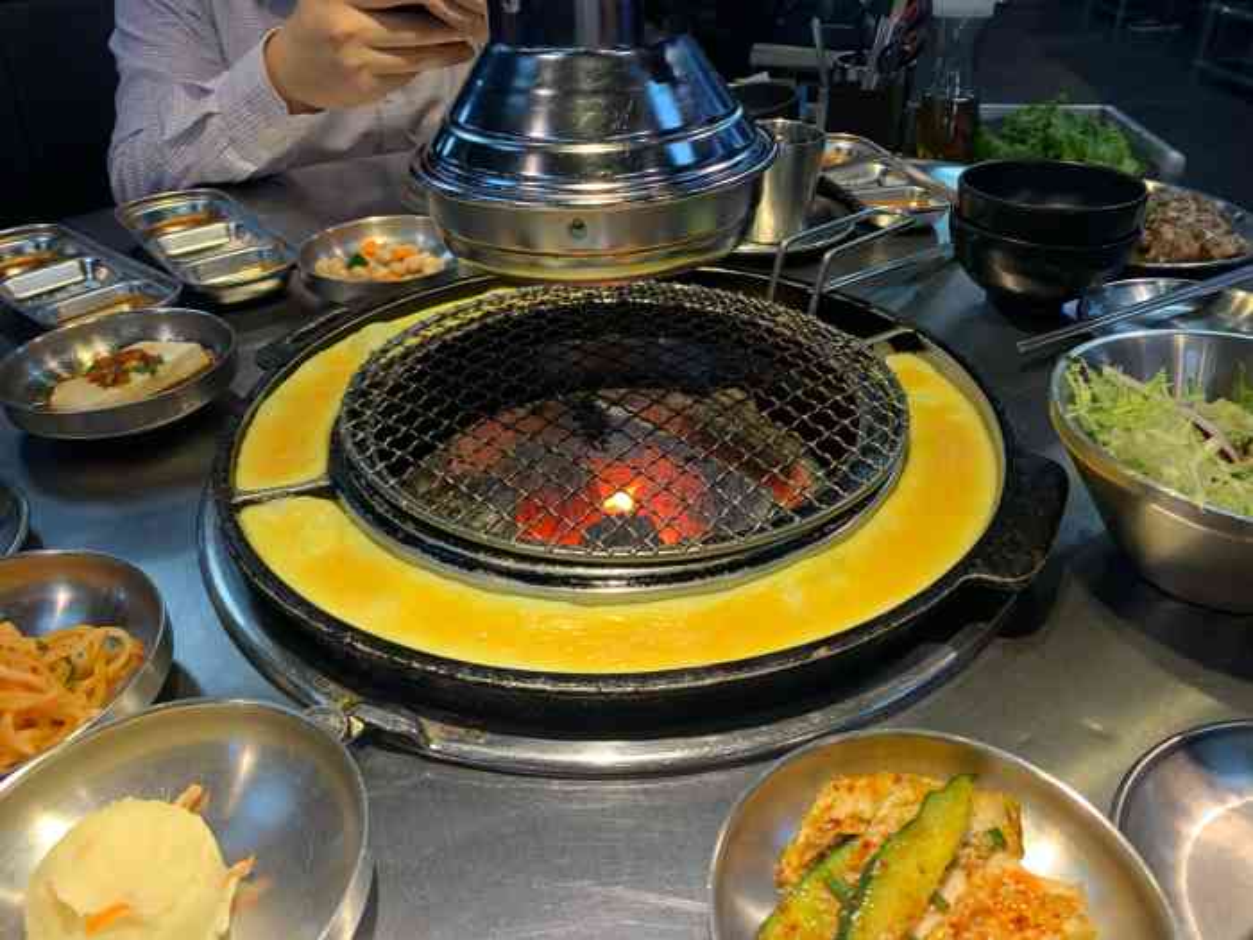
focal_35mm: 26
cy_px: 470
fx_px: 941
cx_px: 626
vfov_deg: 53.1
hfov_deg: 67.3
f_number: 1.8
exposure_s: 1/50
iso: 200
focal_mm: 4.25
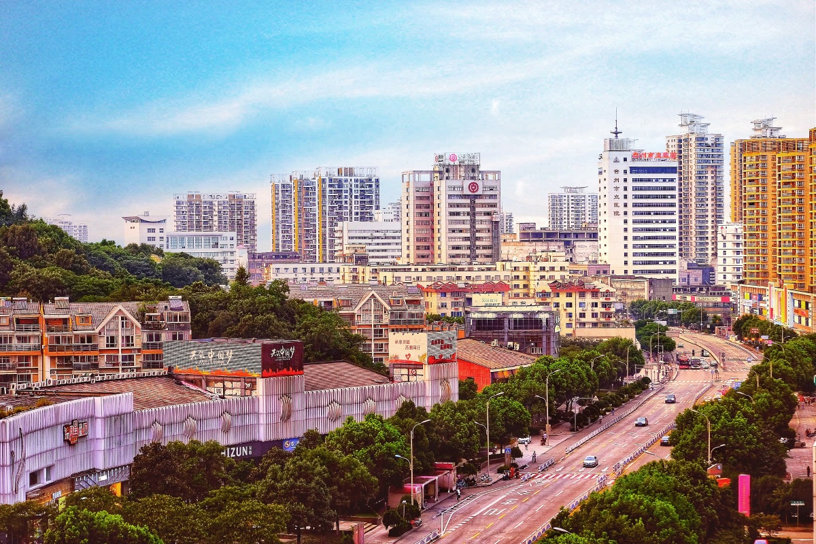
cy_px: 272
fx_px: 1881
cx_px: 408
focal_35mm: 83
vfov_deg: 16.5
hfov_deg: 24.5
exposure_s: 1/58
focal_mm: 55
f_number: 3.5
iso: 200
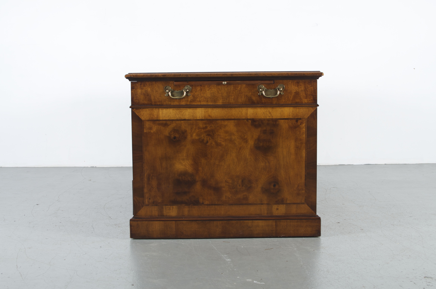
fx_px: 635
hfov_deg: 37.9
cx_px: 218
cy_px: 144
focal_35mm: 52
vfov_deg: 25.6
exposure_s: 1/125
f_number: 5.6
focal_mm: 35
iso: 100
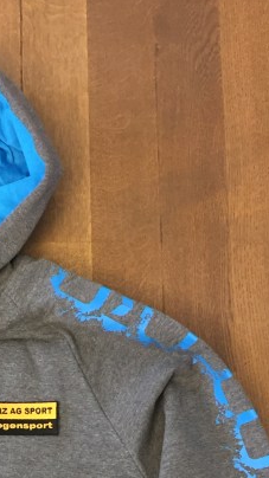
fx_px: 1015
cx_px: -50
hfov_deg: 14.6
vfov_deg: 24.9
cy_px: 506
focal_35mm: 80
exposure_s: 1/33
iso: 160
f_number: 2.2
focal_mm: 4.15
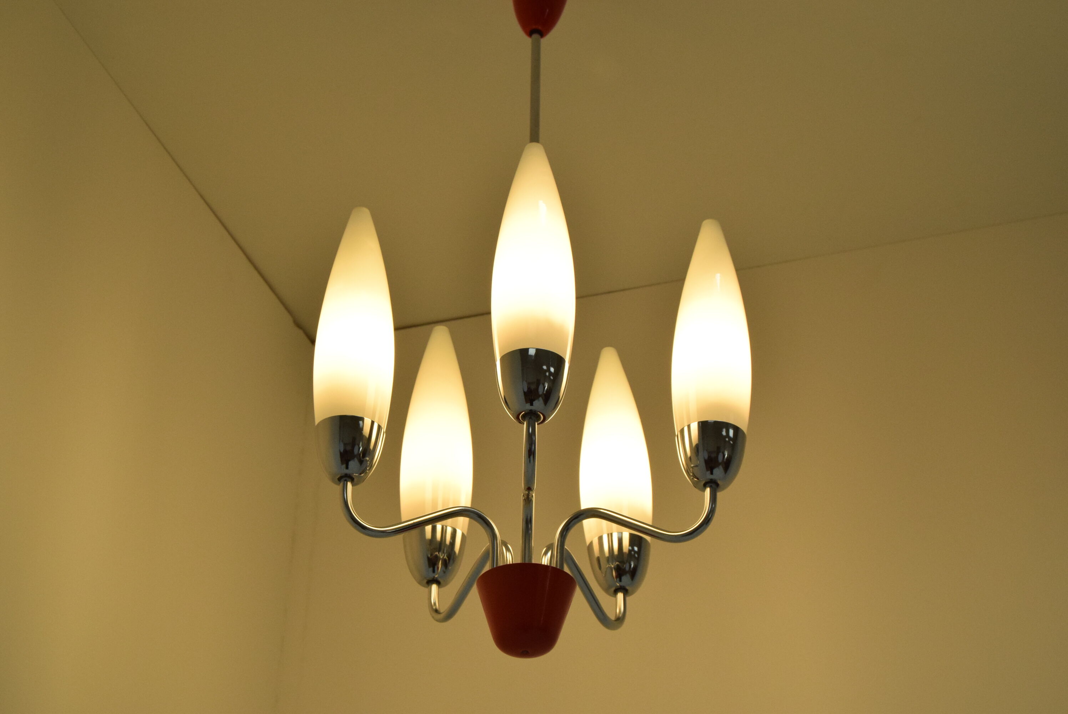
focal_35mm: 60
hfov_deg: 33.4
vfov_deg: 22.7
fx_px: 1781
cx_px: 534
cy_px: 357
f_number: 9
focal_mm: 40
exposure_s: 1/320
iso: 1600
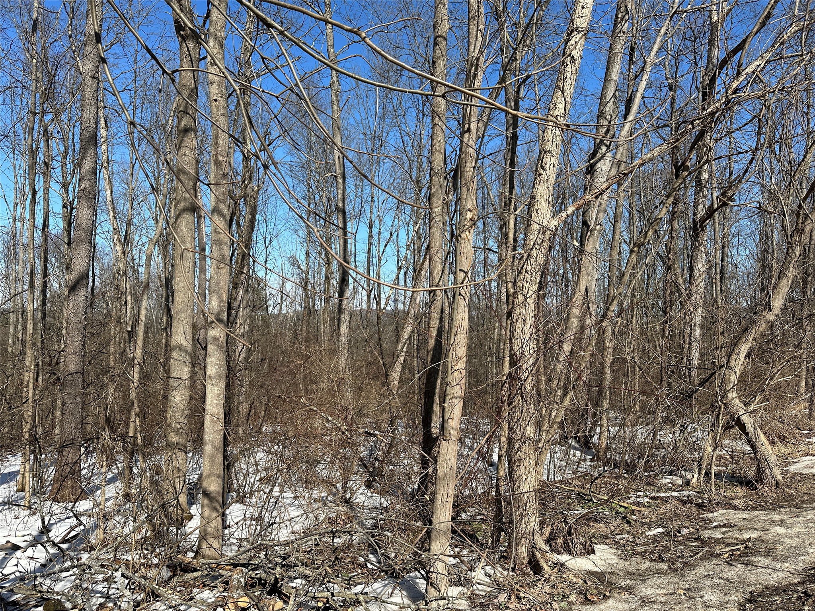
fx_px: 565
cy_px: 306
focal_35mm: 24
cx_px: 408
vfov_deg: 56.8
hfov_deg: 71.6
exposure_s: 1/4348
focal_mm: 6.86
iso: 80
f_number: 1.78
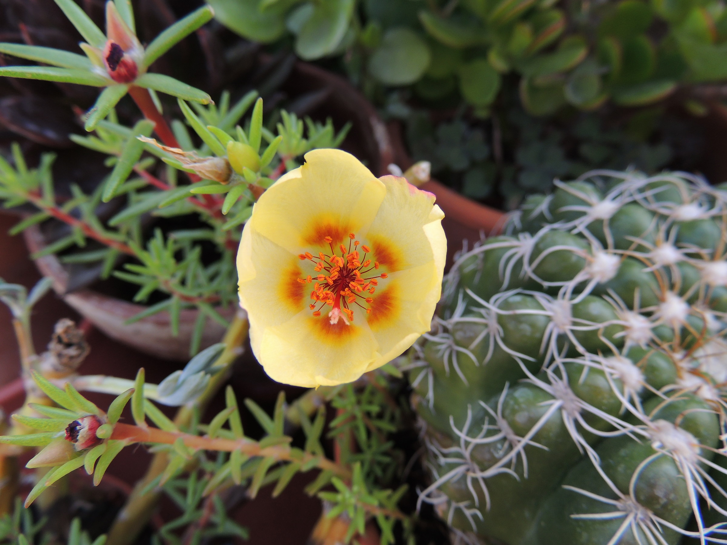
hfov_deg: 71.6
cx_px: 364
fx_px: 504
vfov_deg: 56.8
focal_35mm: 24
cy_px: 272
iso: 100
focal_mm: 4.3
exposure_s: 1/160
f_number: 3
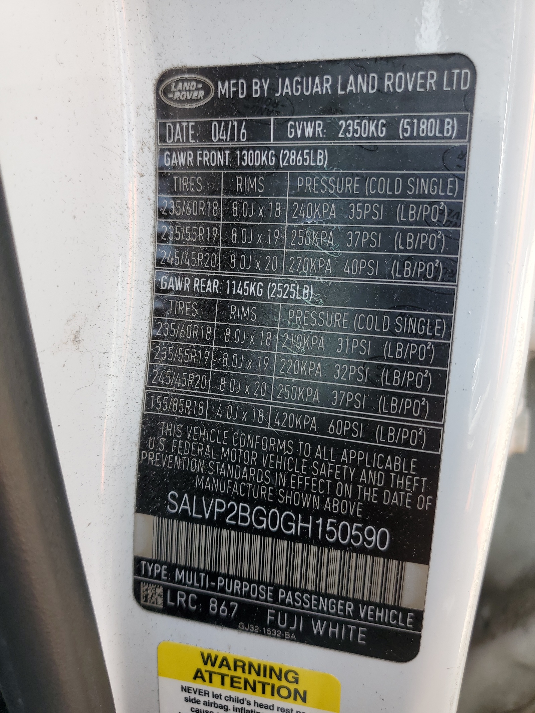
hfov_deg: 53.1
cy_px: 356
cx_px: 268
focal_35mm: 26
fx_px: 536
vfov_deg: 67.3
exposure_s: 1/455
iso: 50
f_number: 1.5
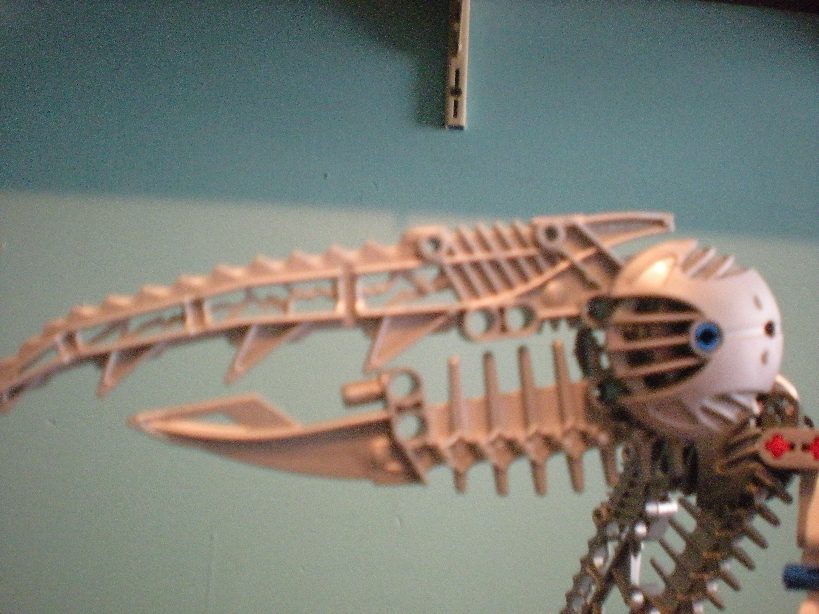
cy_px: 307
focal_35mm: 38
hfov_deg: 49.0
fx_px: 899
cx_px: 410
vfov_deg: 37.7
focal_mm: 6.3
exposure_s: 1/5.9
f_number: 3.1
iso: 800
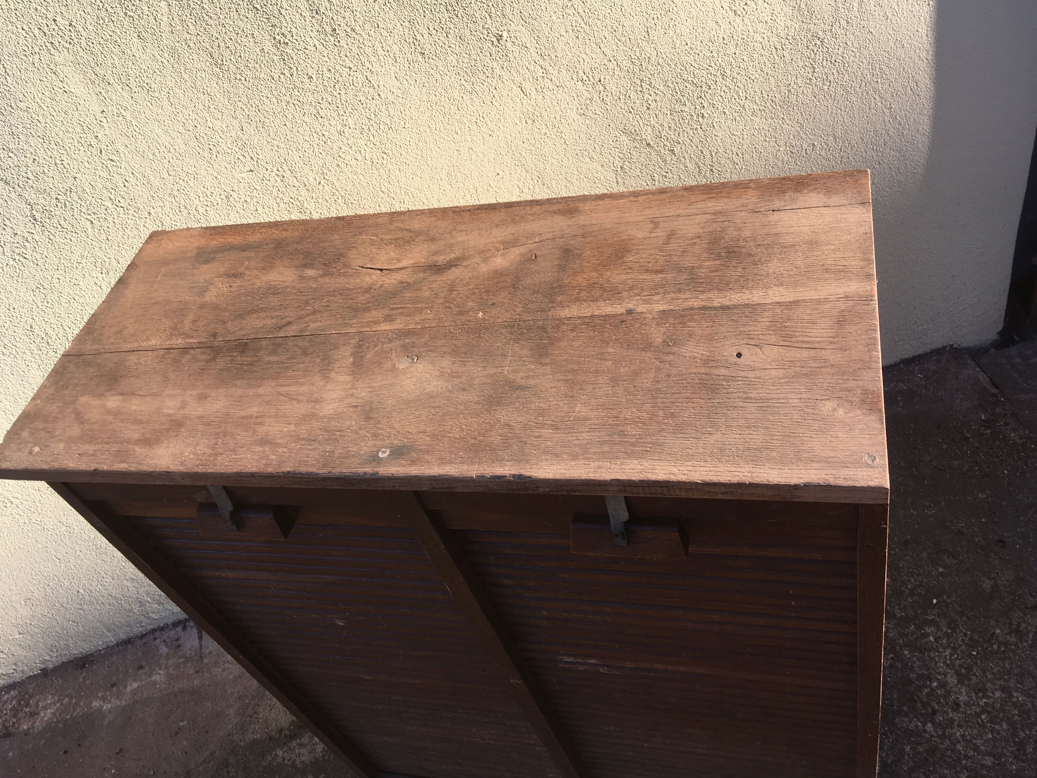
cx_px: 518
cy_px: 389
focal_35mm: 29
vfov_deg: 48.2
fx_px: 869
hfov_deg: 61.7
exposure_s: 1/354
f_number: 2.2
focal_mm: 4.15
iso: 25
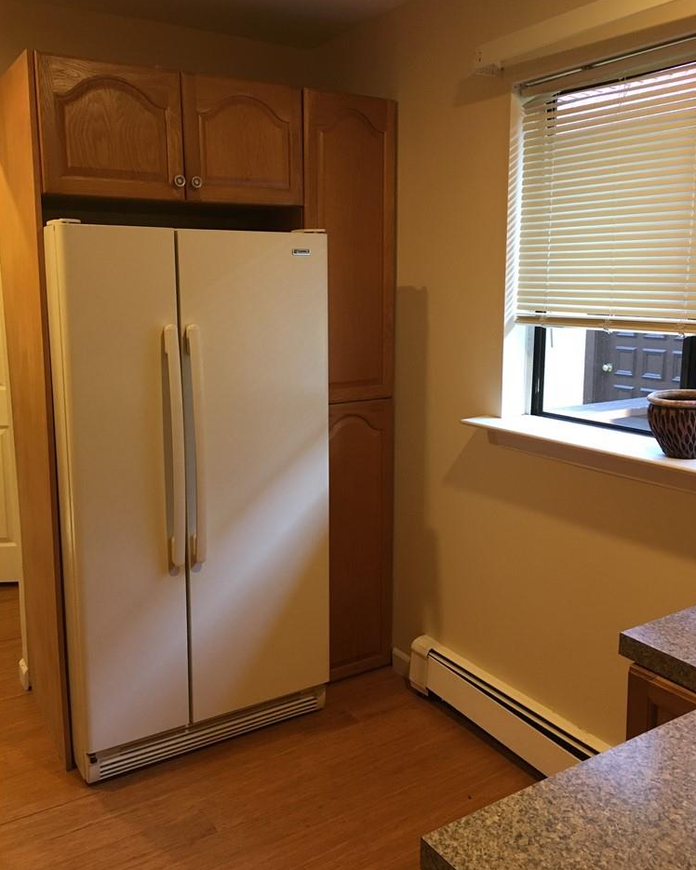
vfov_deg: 57.2
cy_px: 413
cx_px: 349
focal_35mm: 31
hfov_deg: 47.1
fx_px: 798
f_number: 2.2
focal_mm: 4.15
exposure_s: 1/30
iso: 160
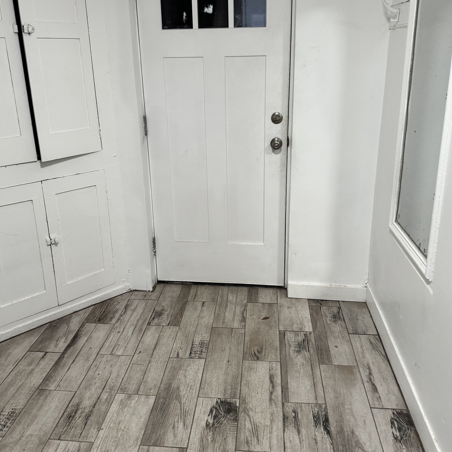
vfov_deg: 55.3
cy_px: 188
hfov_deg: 55.6
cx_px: 227
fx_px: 428
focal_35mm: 29
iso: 200
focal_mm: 6.86
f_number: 1.78
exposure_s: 1/120
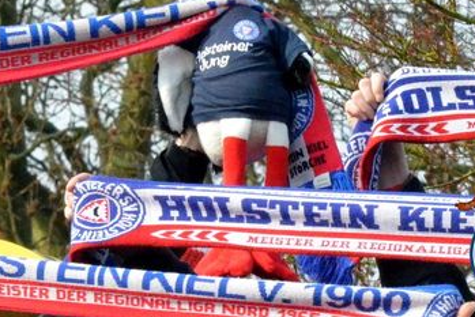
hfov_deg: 7.5
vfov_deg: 5.0
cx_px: 225
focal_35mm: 274
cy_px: 75
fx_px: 3617
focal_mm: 112
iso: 5000
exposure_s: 1/3200
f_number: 11
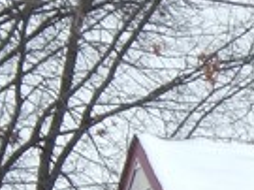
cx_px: 867
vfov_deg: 2.8
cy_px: 591
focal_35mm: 524
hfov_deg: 3.7
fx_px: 3842
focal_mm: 12.3
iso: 250
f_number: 4.1
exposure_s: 1/30
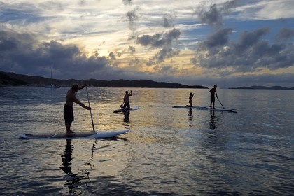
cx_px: 147
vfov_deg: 41.1
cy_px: 98
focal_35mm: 32
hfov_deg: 58.7
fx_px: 261
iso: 400
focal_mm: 32
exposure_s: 1/400
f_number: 11
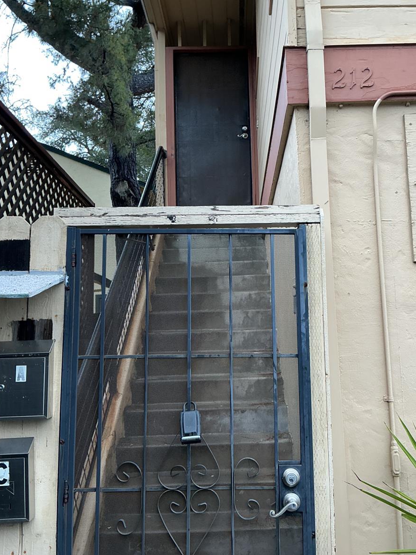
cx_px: 237
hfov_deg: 38.6
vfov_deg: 50.1
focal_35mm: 37
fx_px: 593
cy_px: 263
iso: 40
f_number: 1.8
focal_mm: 3
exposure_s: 1/120
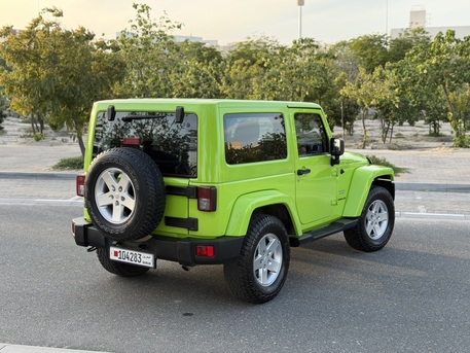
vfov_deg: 30.3
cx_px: 235
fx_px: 652
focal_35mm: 48
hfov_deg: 39.6
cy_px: 176
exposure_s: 1/601
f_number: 1.78
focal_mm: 6.76
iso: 80
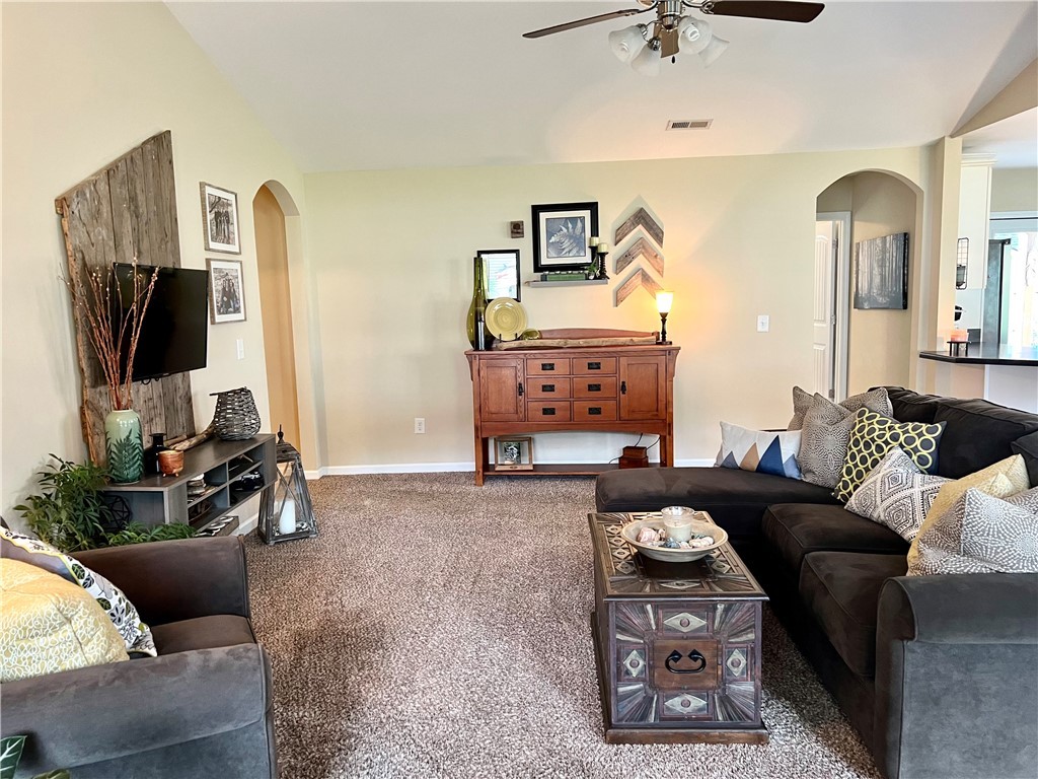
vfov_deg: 53.1
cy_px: 390
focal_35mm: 26
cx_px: 519
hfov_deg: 67.3
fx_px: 780
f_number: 1.5
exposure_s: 1/60
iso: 200
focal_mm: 5.7
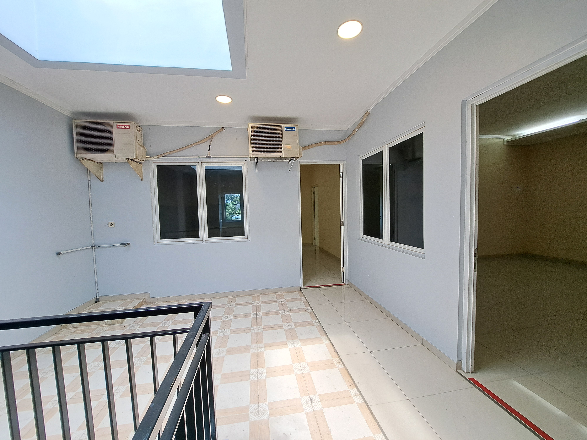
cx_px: 294
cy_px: 220
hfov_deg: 106.2
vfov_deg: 89.9
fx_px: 220
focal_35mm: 13
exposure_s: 1/60
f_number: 2.2
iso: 50
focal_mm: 1.74
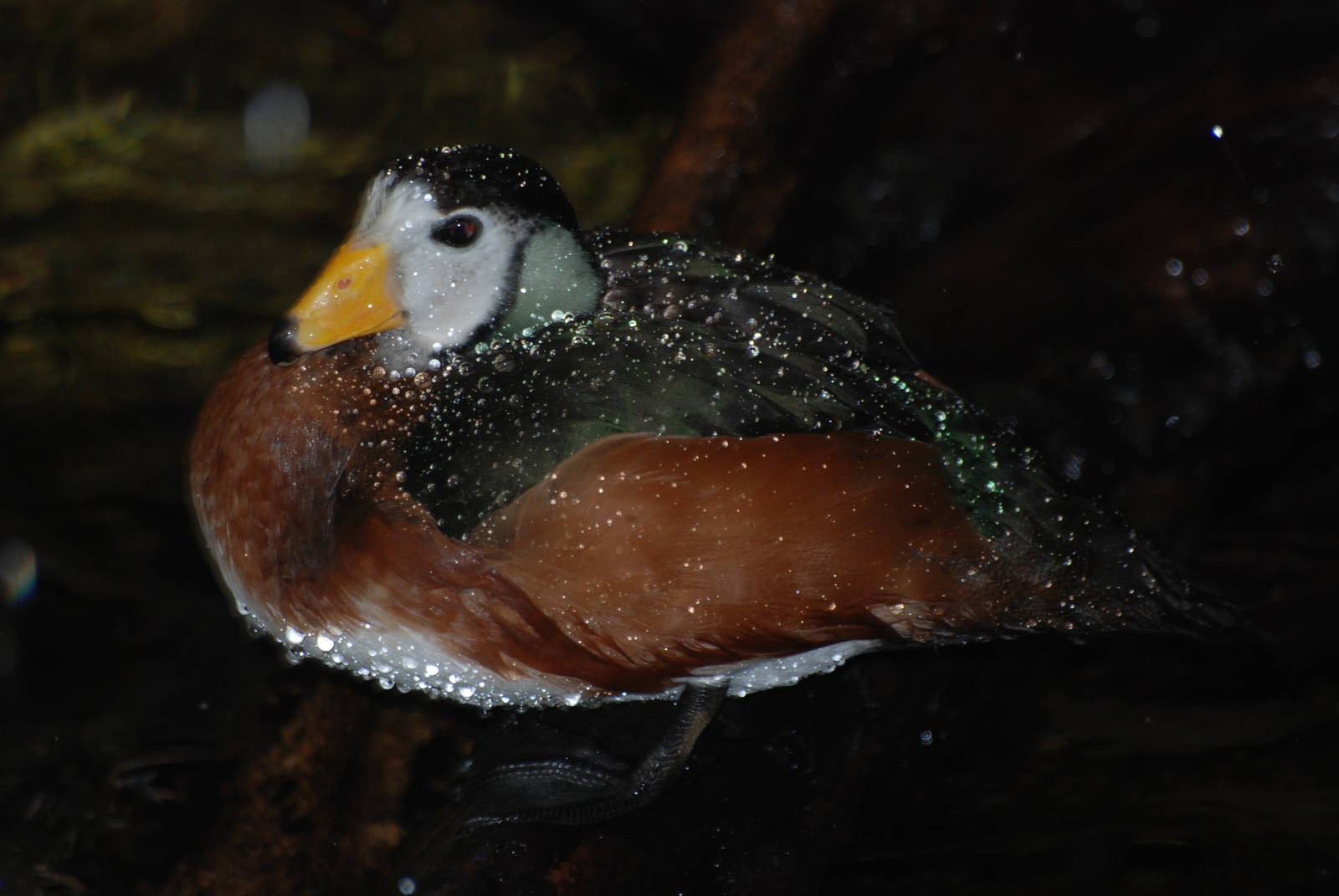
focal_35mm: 450
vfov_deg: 3.1
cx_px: 670
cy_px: 448
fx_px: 16757
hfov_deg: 4.6
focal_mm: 300
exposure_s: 1/60
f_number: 5.6
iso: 250
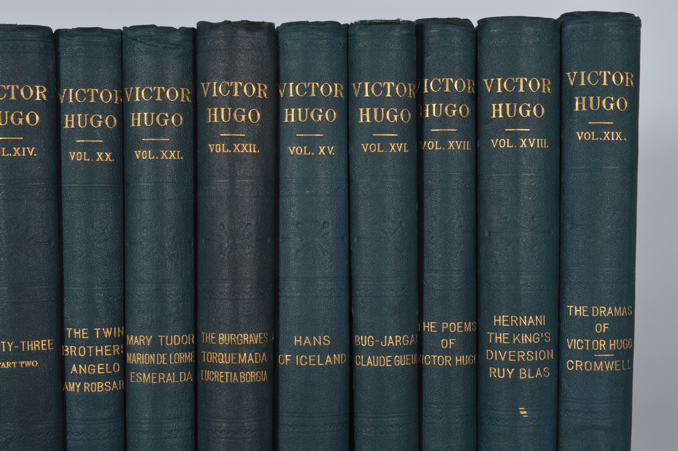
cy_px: 226
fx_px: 988
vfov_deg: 25.7
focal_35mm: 52
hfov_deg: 37.9
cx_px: 339
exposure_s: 1/125
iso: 100
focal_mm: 35
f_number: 11
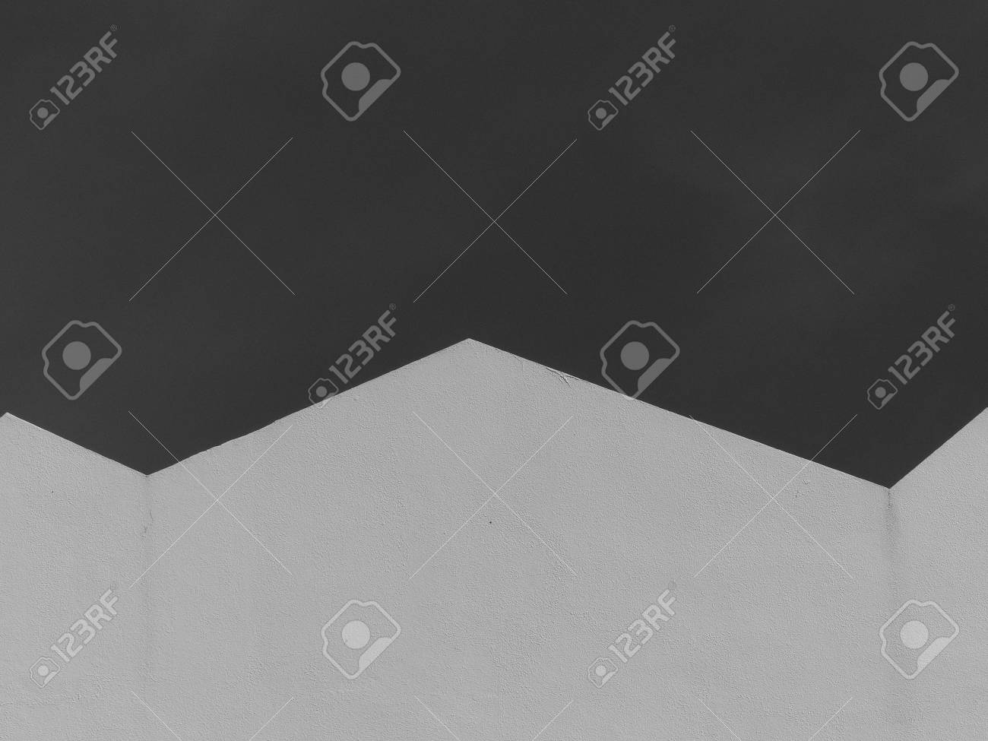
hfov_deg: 7.2
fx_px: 7820
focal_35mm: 274
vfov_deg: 5.4
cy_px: 370
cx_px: 494
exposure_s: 1/2000
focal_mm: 49.2
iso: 100
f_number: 5.6
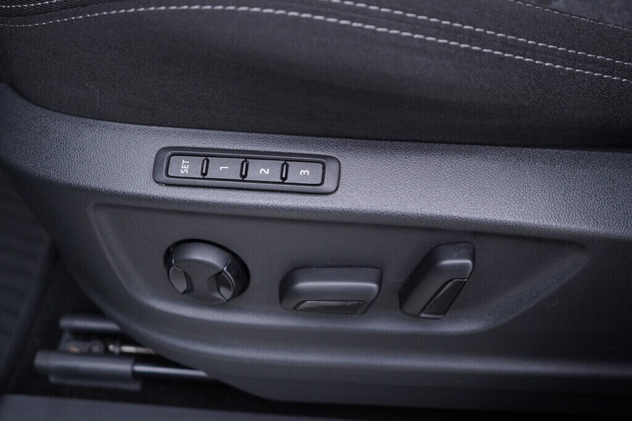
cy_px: 210
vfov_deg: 36.9
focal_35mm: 36
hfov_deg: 53.1
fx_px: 632
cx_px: 316
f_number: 2.8
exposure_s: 1/40
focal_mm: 24
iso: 200
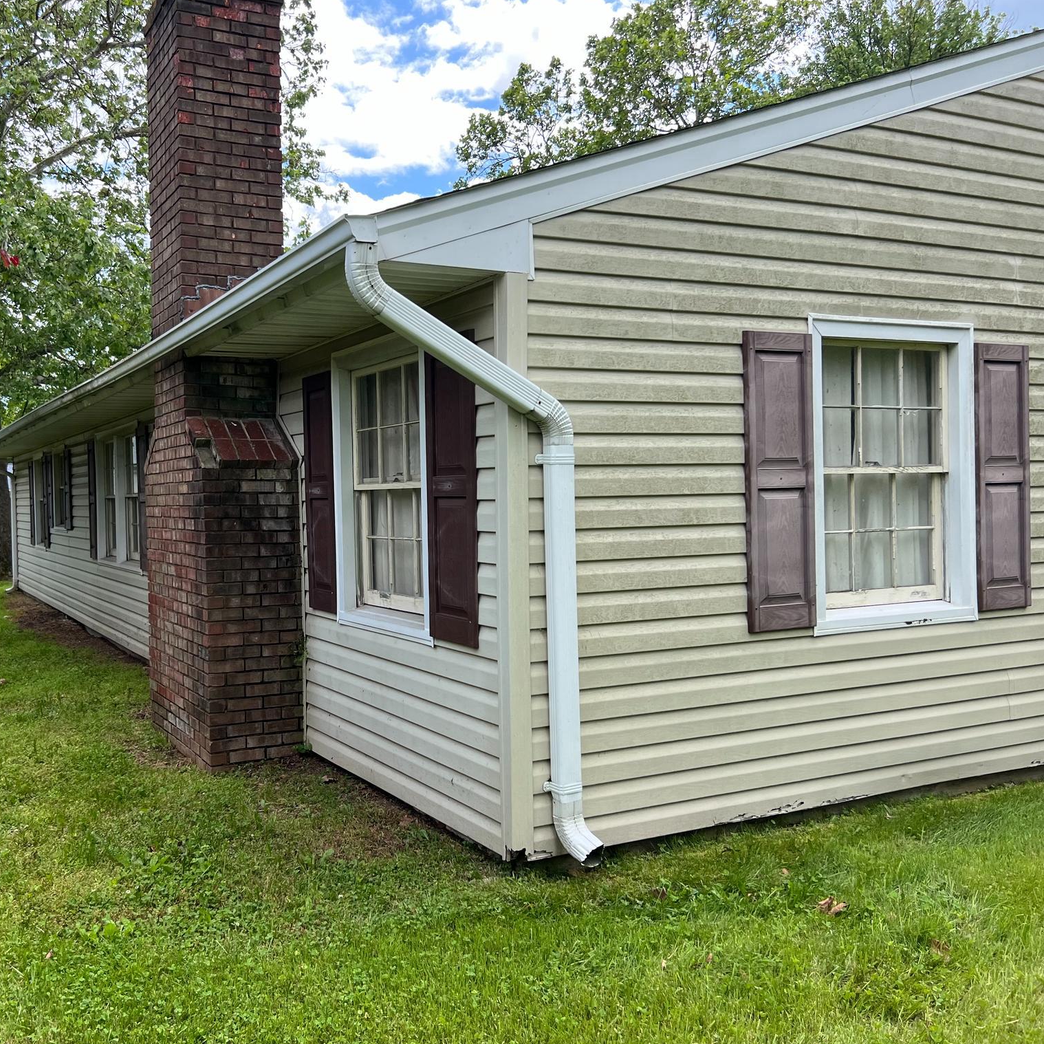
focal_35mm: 31
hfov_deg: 51.6
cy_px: 522
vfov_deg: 52.5
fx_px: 1058
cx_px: 354
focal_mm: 5.7
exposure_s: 1/1048
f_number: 1.5
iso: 50
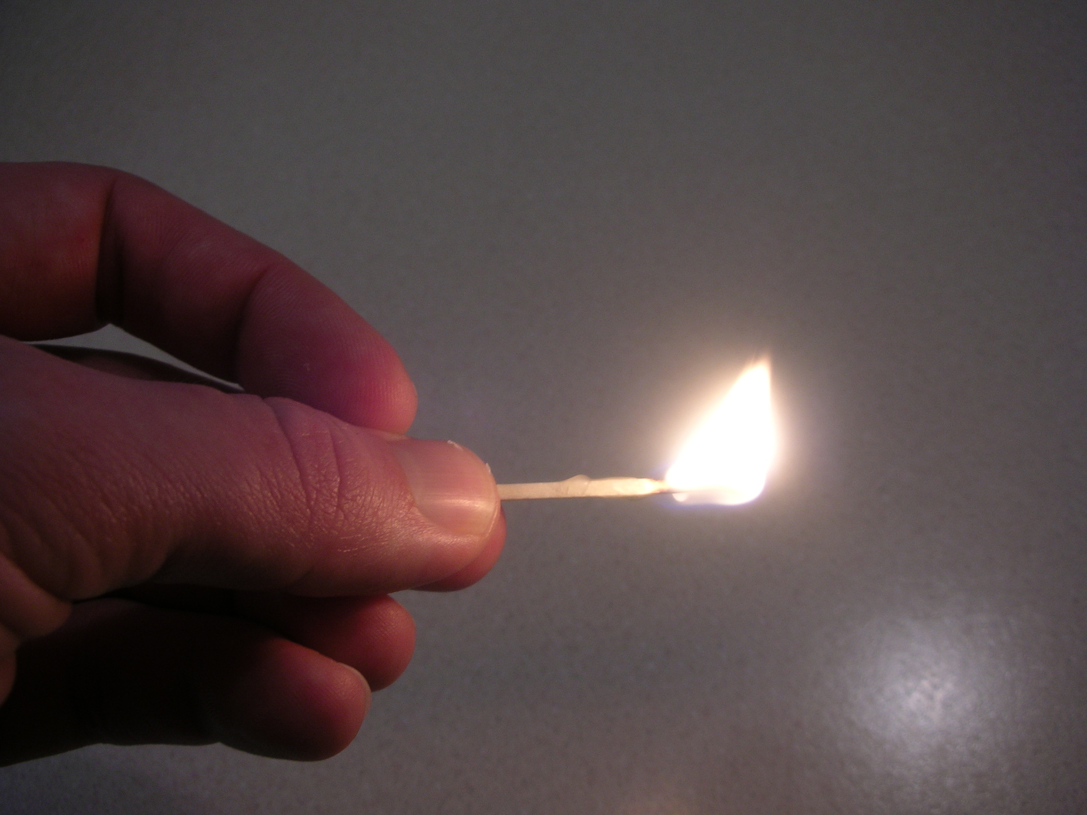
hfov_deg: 52.6
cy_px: 408
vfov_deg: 40.7
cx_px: 544
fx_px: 1099
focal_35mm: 35
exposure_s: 1/18.4
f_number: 3
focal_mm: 5.8
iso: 50
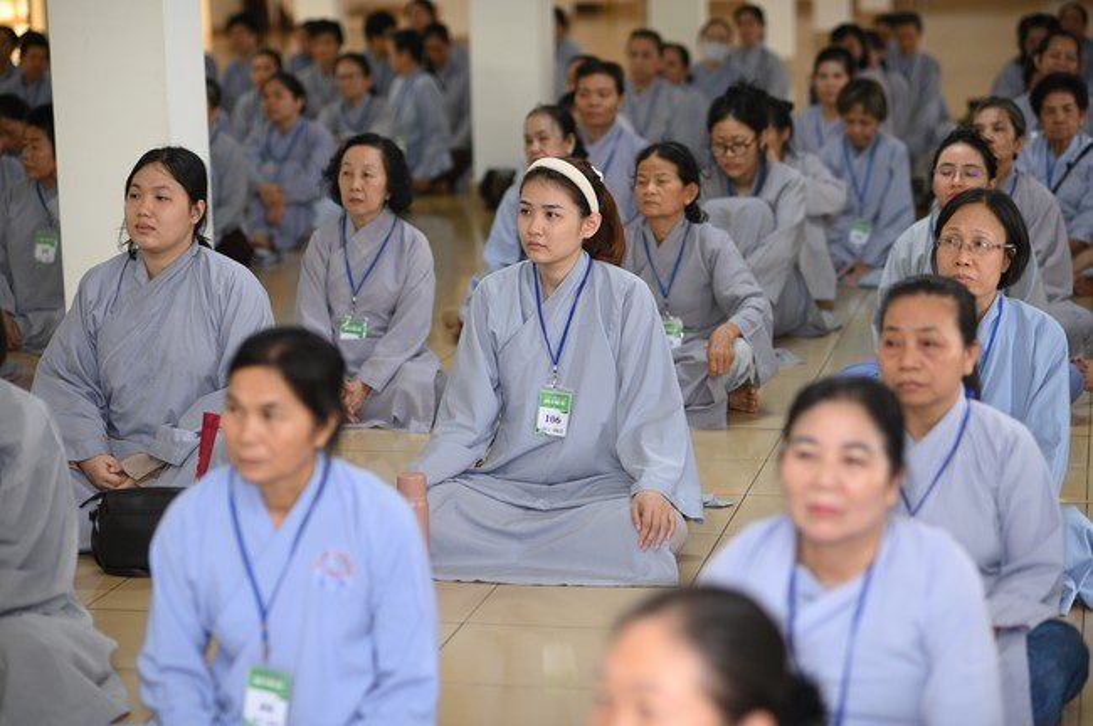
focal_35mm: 85
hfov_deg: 23.9
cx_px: 546
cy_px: 363
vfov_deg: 16.0
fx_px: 2578
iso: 1250
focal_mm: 85
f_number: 2.5
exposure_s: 1/160
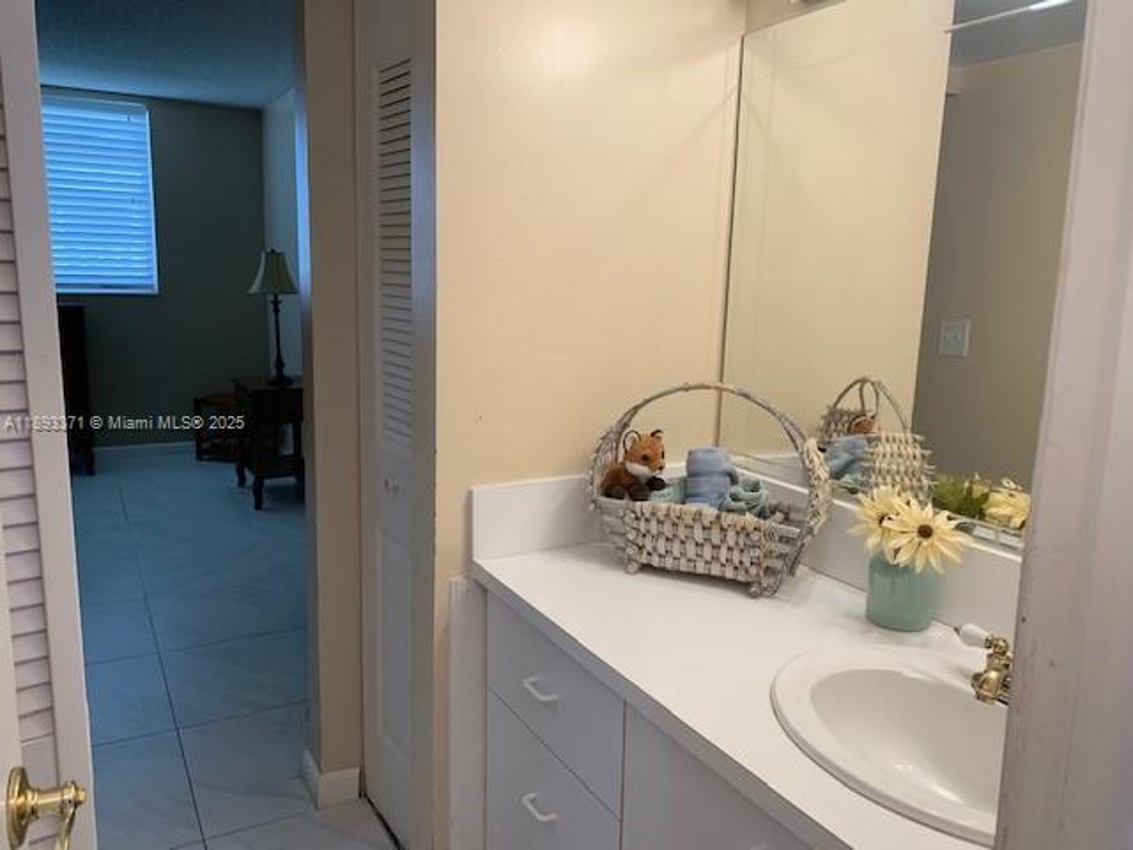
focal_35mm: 26
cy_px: 425
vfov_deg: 53.1
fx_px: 851
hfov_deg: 67.3
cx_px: 566
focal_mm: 4.25
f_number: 1.8
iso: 64
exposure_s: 1/60
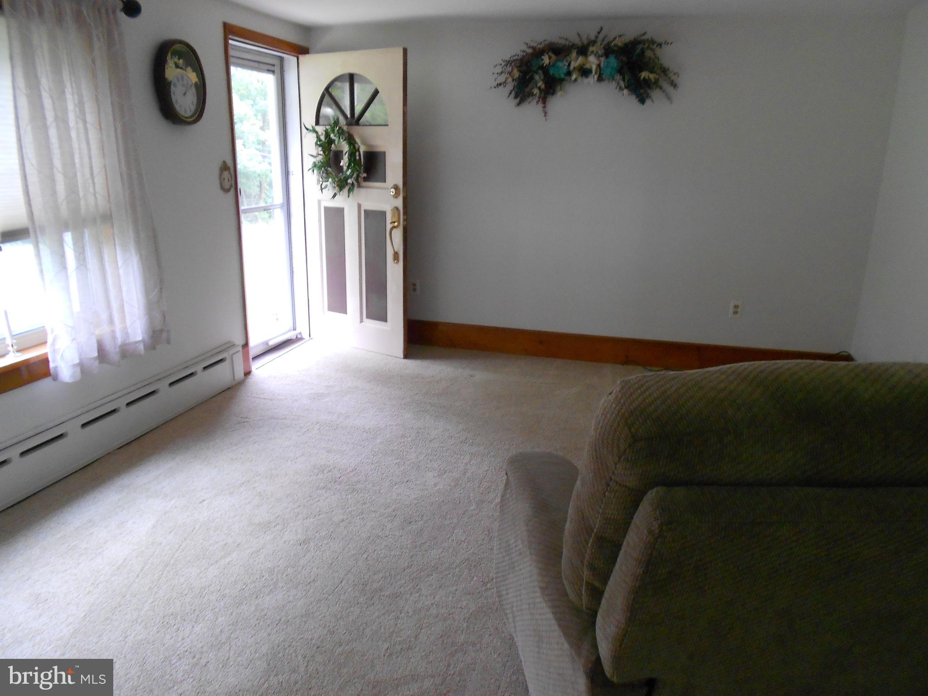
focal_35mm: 26
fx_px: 697
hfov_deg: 67.3
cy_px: 348
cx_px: 464
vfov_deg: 53.1
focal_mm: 4.6
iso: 250
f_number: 3.2
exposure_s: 1/30
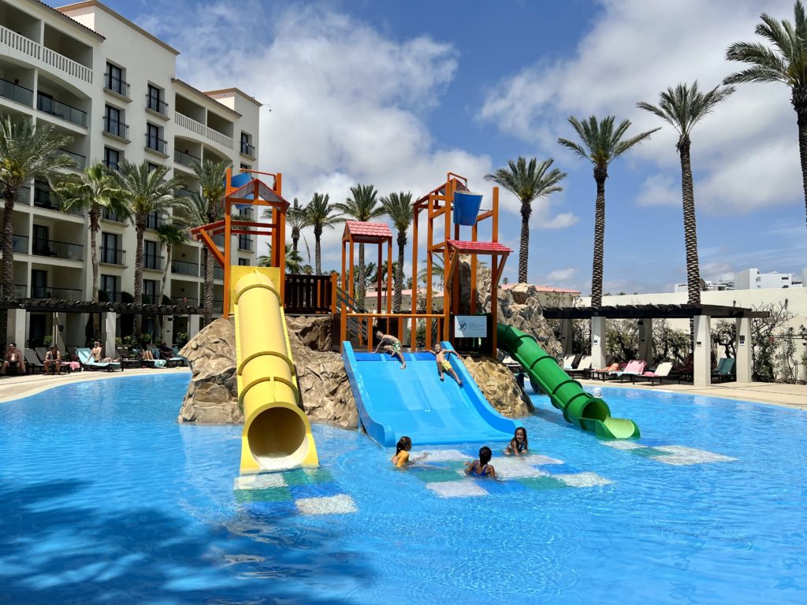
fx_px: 606
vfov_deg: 53.1
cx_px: 404
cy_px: 302
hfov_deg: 67.3
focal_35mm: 26
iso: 50
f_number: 1.5
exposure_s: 1/8000
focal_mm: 5.7
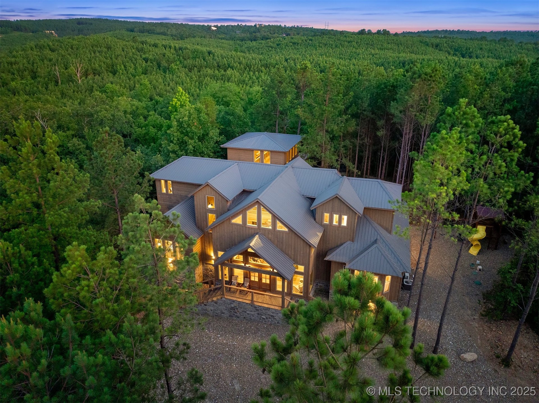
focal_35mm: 24
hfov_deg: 71.6
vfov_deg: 56.7
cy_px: 202
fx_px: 373
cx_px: 270
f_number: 2.8
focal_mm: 12.29
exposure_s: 1/8
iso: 730
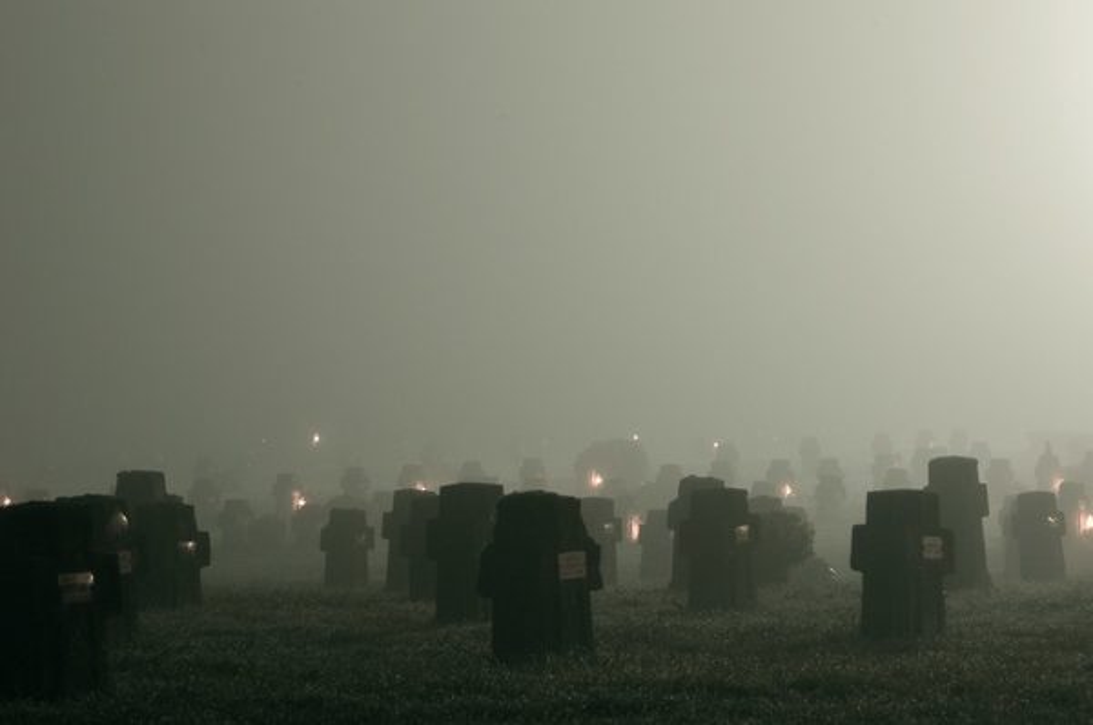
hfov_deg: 13.1
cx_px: 546
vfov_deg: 8.7
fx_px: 4774
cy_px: 362
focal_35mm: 158
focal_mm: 105
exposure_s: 15
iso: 400
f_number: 22
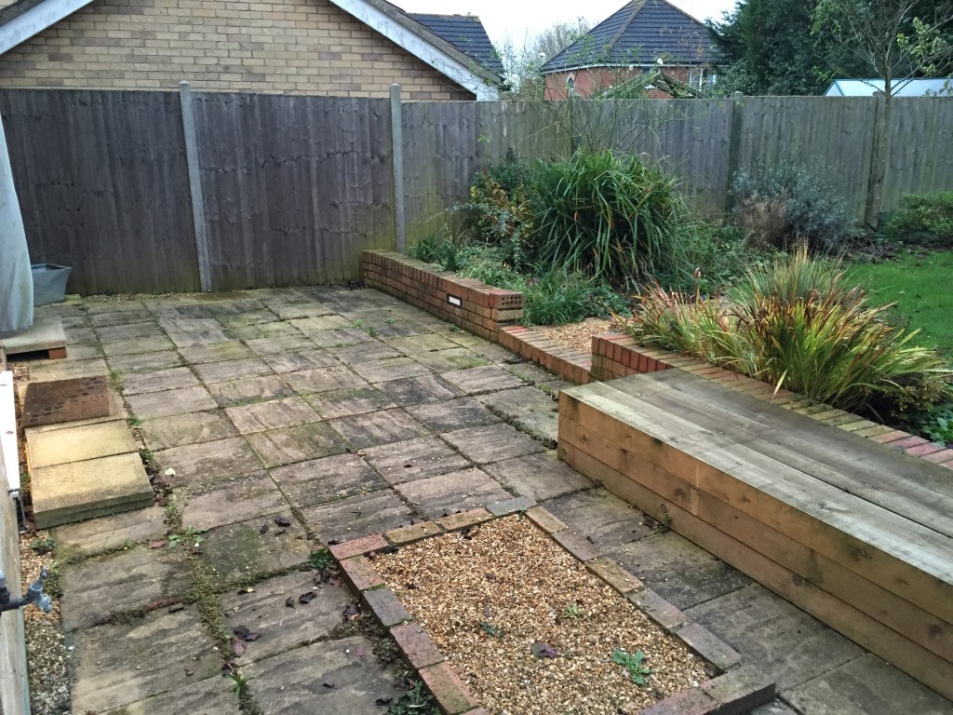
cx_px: 476
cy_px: 358
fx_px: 798
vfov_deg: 48.2
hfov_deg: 61.7
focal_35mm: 29
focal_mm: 4.15
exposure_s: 1/30
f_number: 2.2
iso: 200
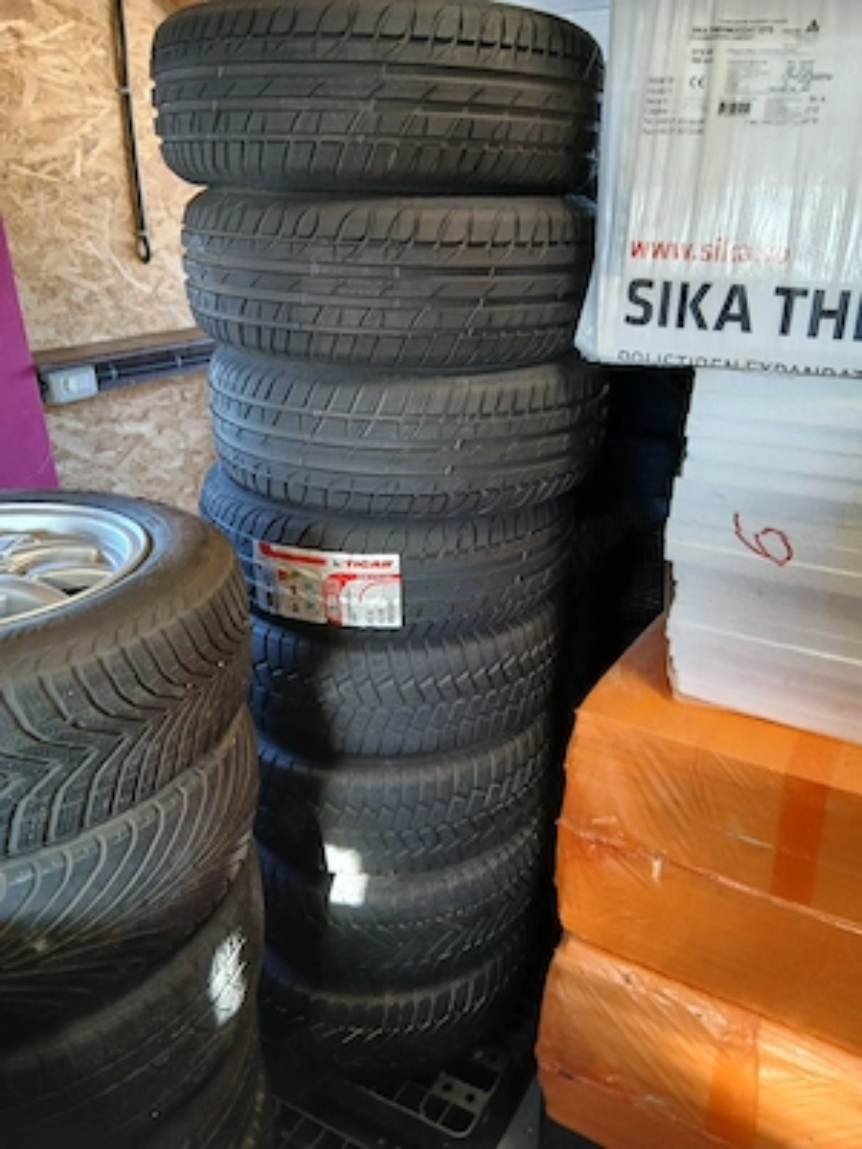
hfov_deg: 53.1
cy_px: 574
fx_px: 863
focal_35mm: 26
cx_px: 431
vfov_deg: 67.3
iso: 250
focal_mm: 3.98
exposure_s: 1/50.3
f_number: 1.8
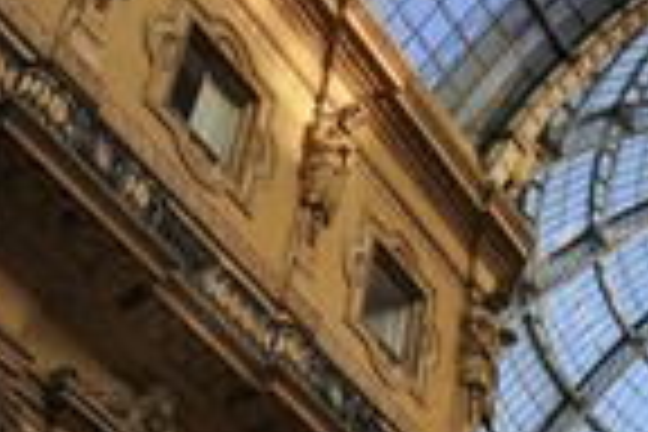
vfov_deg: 15.8
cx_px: 628
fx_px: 1530
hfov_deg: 23.1
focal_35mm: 85
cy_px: 414
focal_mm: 29
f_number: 9
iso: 400
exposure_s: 1/125
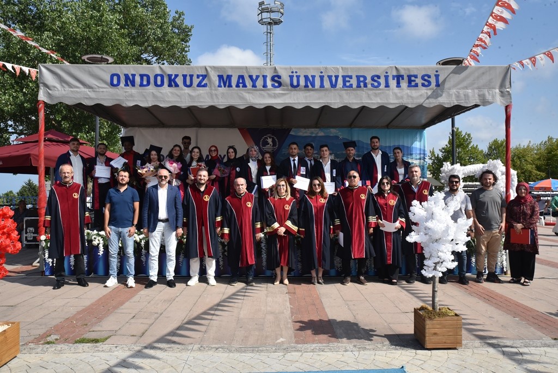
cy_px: 186
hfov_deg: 63.6
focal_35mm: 29
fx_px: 450
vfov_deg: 45.0
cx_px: 279
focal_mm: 29
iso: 2000
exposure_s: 1/1250
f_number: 16
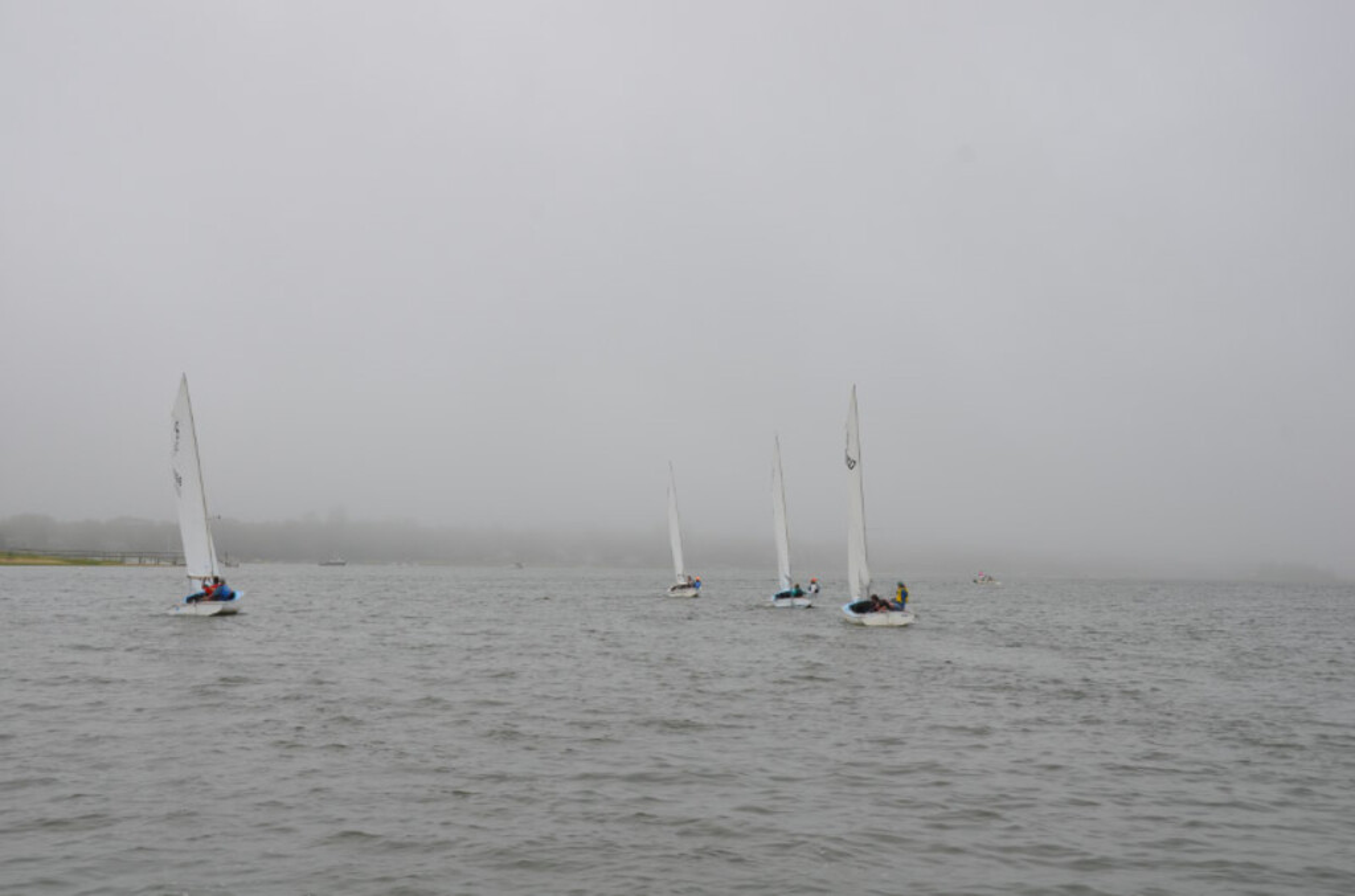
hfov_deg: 41.2
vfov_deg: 27.9
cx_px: 678
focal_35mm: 48
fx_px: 1802
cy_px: 448
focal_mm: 32
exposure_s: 1/320
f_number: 9
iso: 100
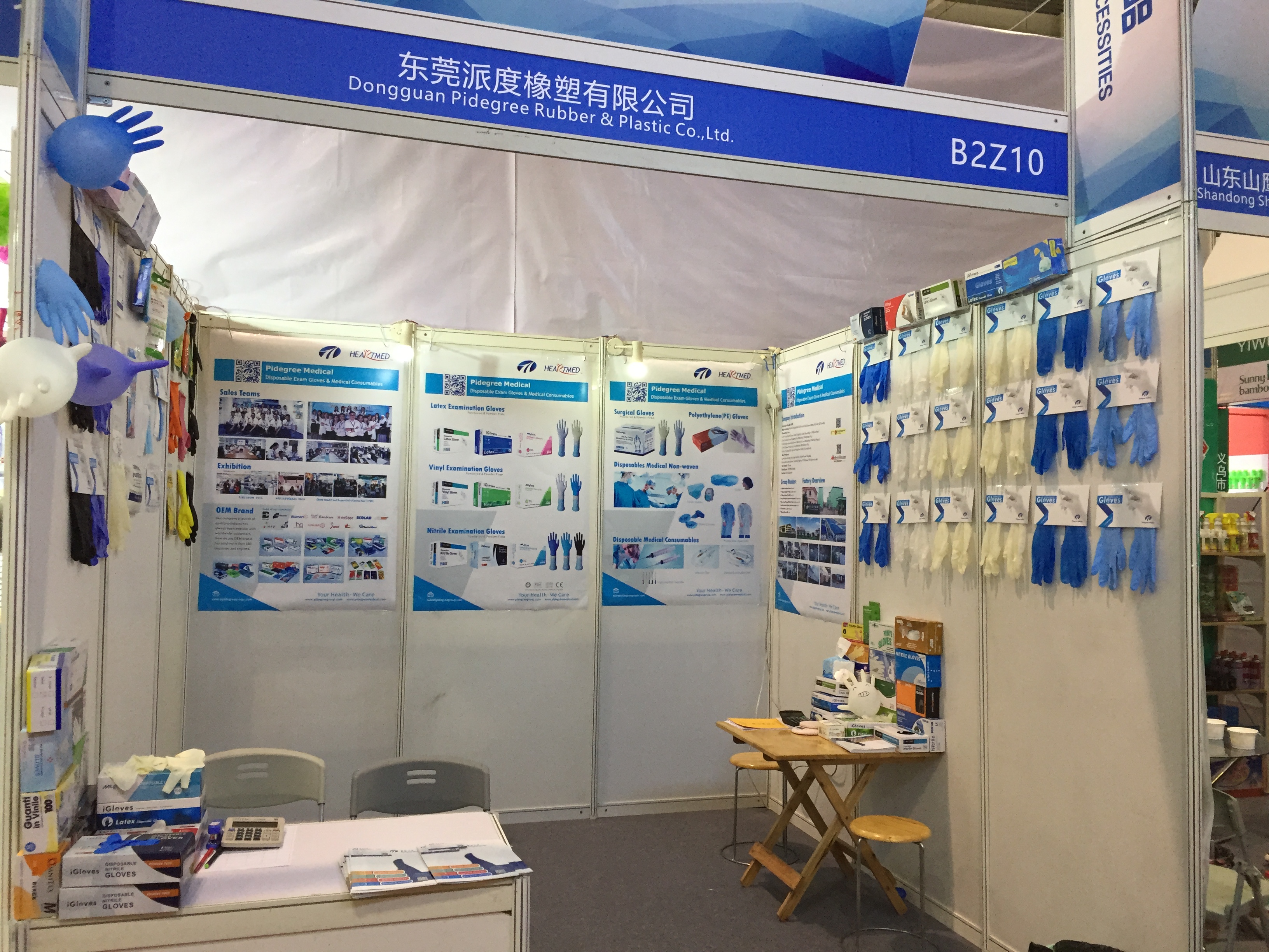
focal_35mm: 29
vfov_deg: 48.2
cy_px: 476
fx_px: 1063
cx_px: 634
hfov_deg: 61.7
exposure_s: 1/33
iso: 80
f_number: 2.2
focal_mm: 4.15
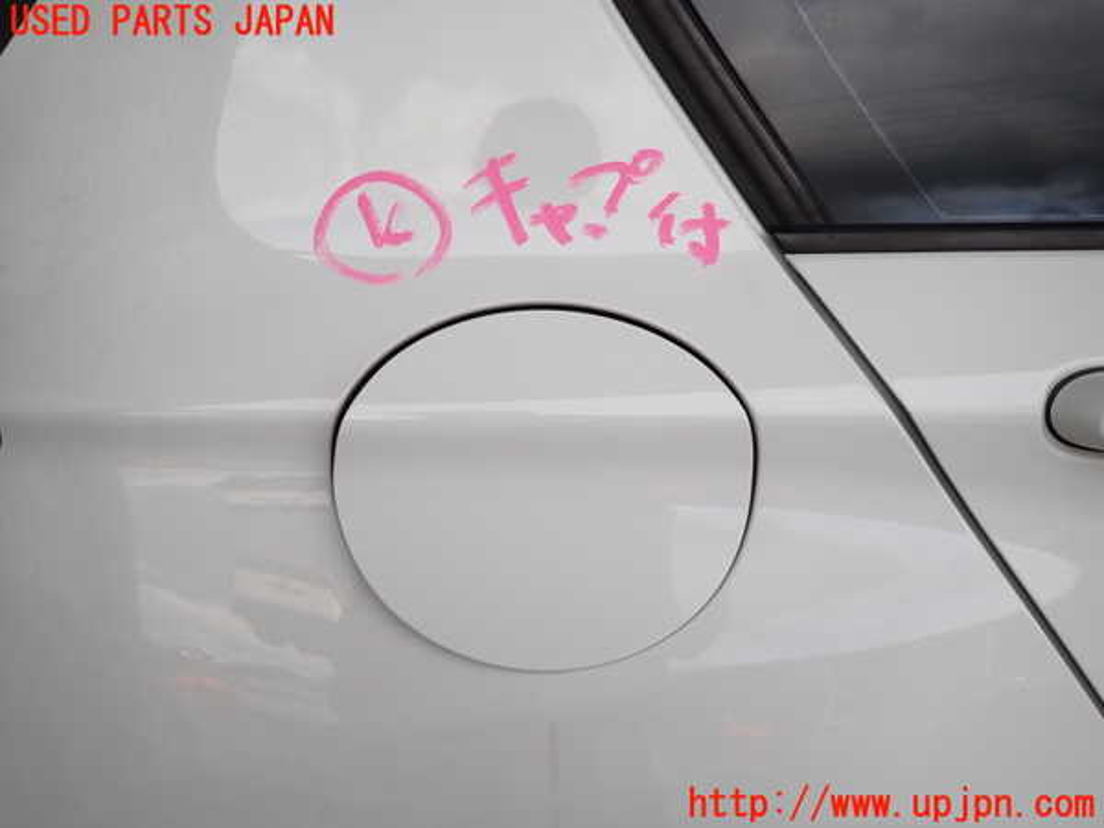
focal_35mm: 25
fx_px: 797
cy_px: 414
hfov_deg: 69.4
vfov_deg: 54.9
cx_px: 552
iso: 100
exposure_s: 1/640
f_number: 2
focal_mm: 4.5
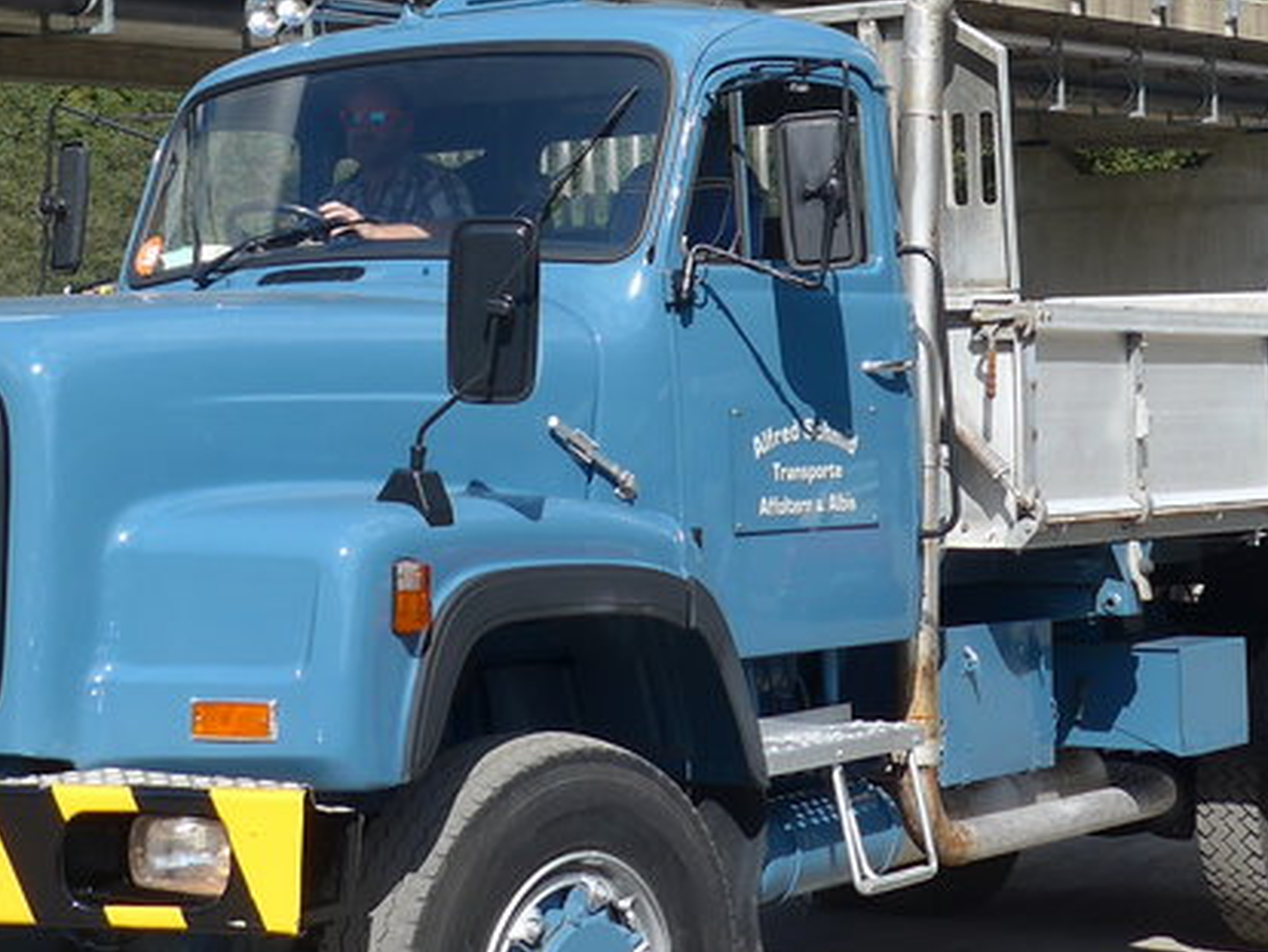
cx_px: 585
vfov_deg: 17.4
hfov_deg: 23.3
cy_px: 113
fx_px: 3079
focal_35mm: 84
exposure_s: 1/1300
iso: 80
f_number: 2.8
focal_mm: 6
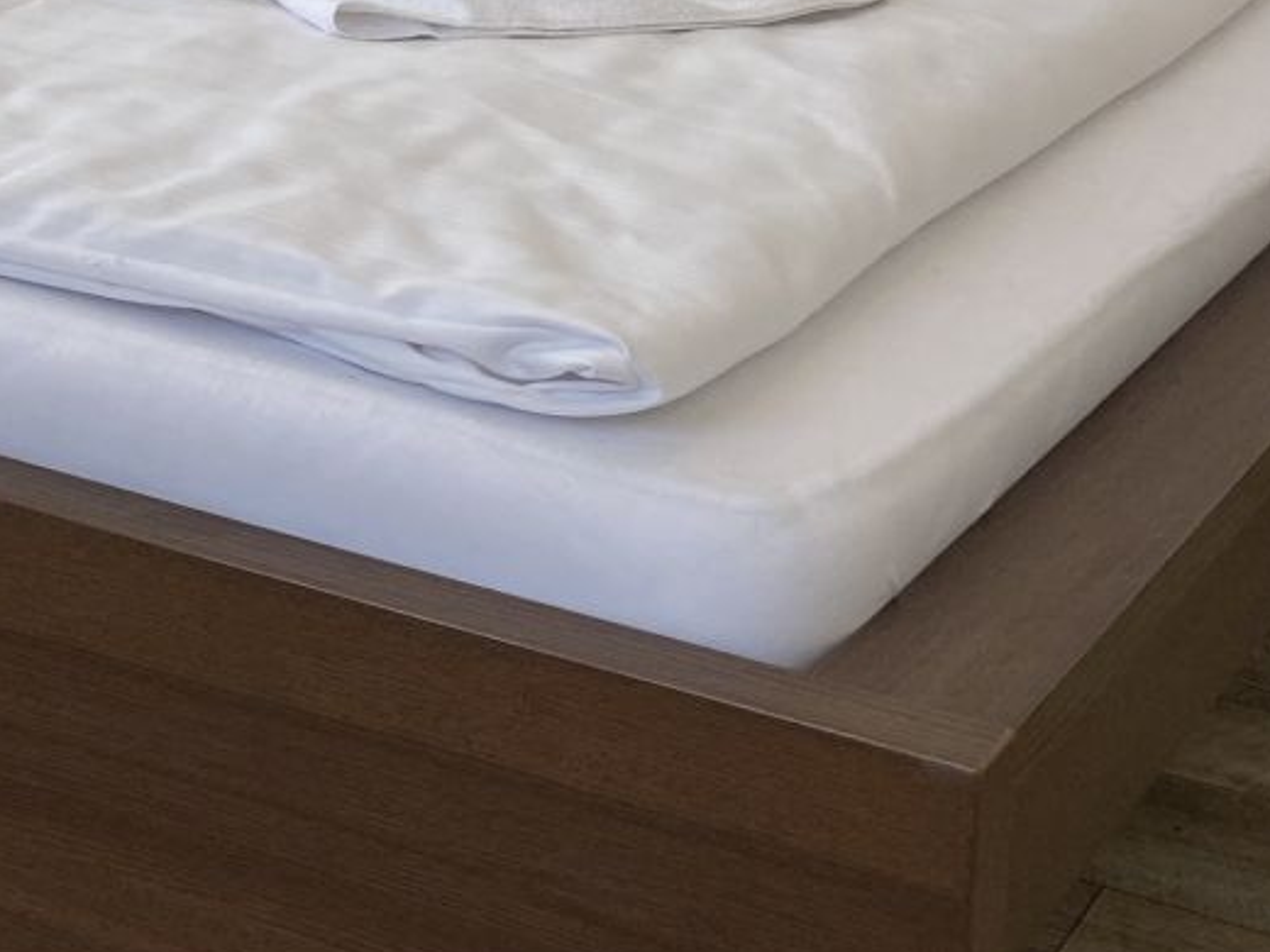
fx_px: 3522
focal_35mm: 96
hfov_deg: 18.5
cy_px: -342
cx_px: -535
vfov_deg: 14.6
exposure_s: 1/254
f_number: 1.8
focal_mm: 4.25
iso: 32
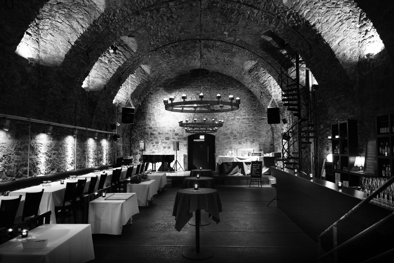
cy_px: 132
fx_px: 263
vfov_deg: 53.2
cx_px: 197
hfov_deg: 73.7
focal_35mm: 24
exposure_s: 1/15
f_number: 2.8
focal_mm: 24
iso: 320
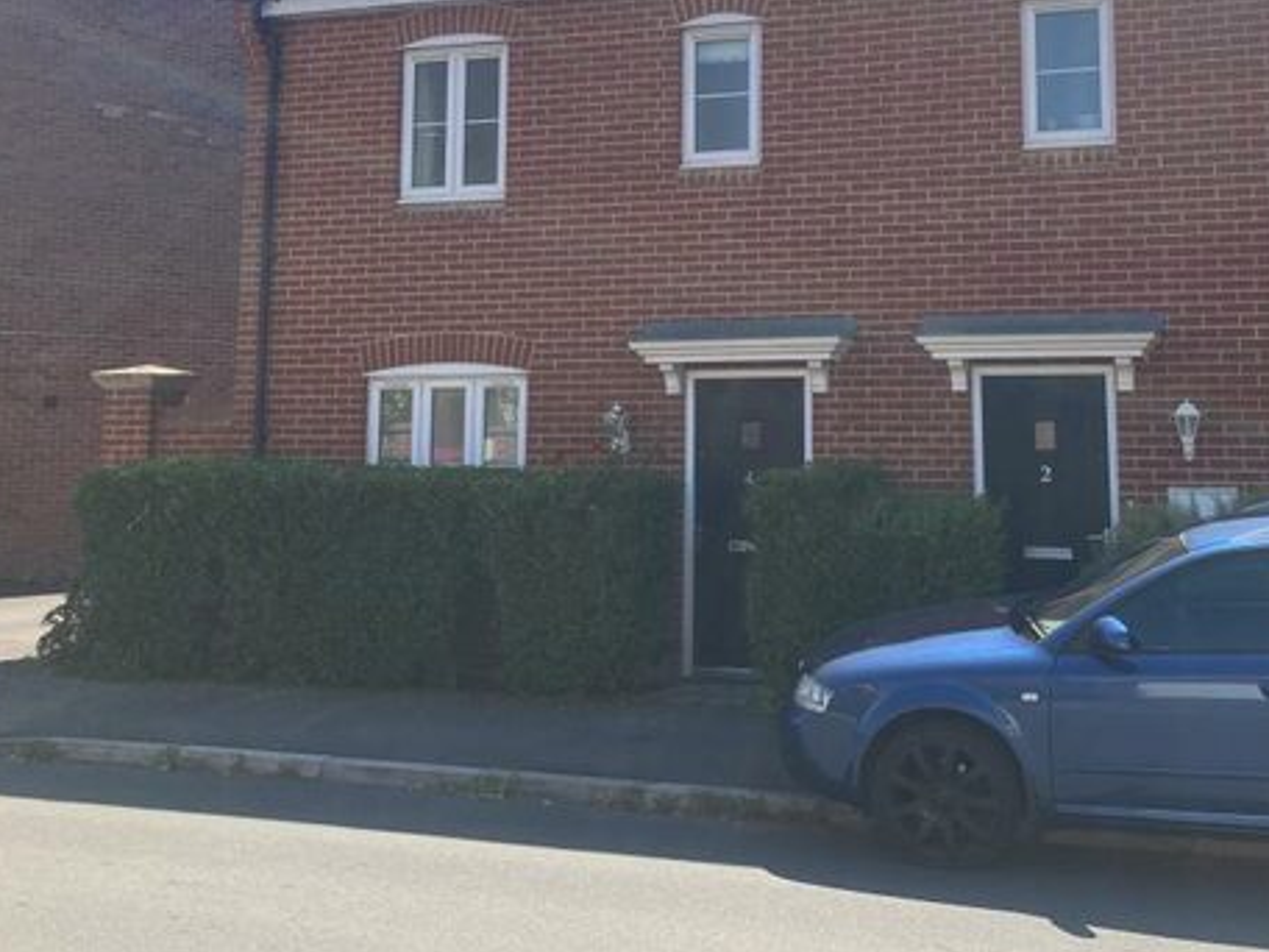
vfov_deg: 32.9
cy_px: 238
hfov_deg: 43.4
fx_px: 1576
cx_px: 807
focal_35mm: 43
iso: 20
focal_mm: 3.99
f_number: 1.8
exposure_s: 1/1412
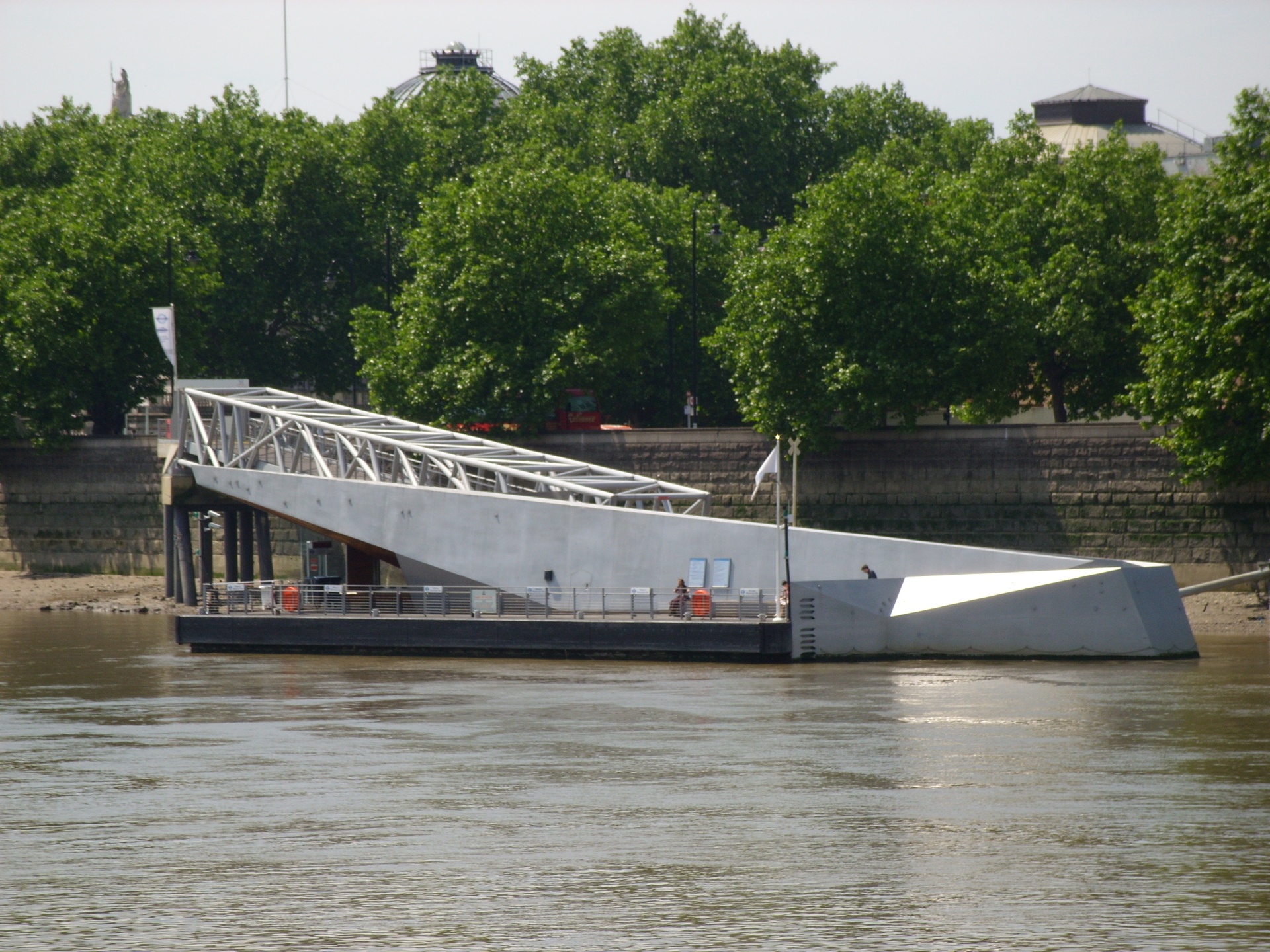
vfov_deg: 7.8
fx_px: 6971
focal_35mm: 190
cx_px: 635
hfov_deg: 10.4
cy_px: 476
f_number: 7.6
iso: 50
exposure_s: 1/239
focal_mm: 39
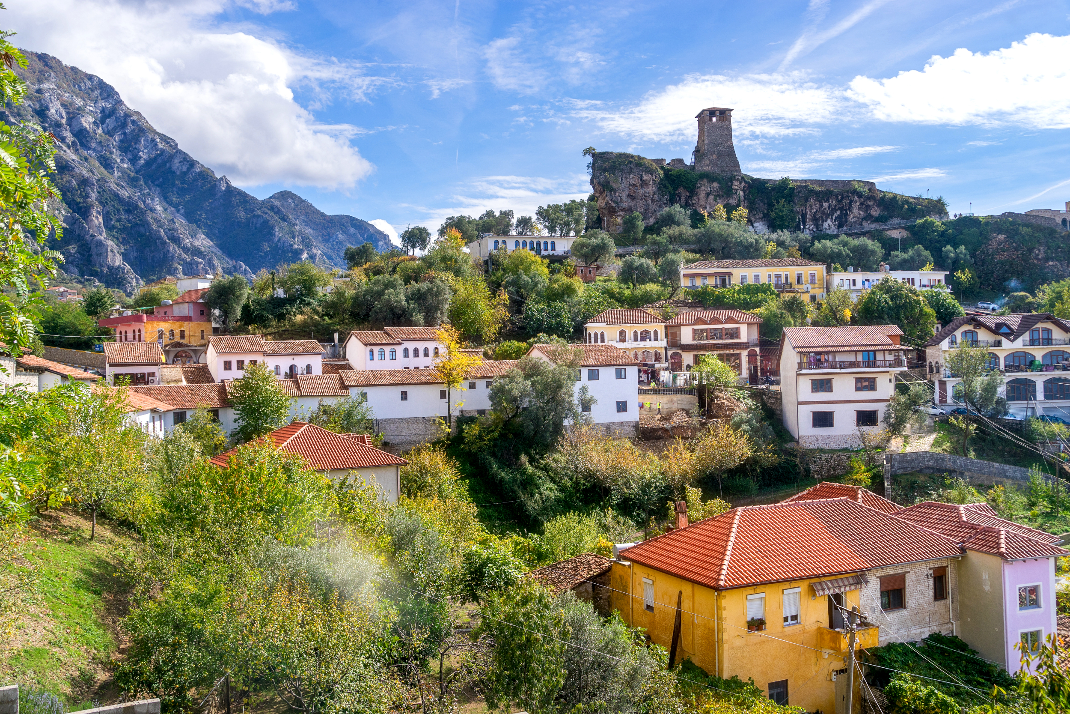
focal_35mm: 33
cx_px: 535
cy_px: 357
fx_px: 981
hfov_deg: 57.2
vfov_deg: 40.0
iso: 200
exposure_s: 1/160
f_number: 8
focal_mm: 33
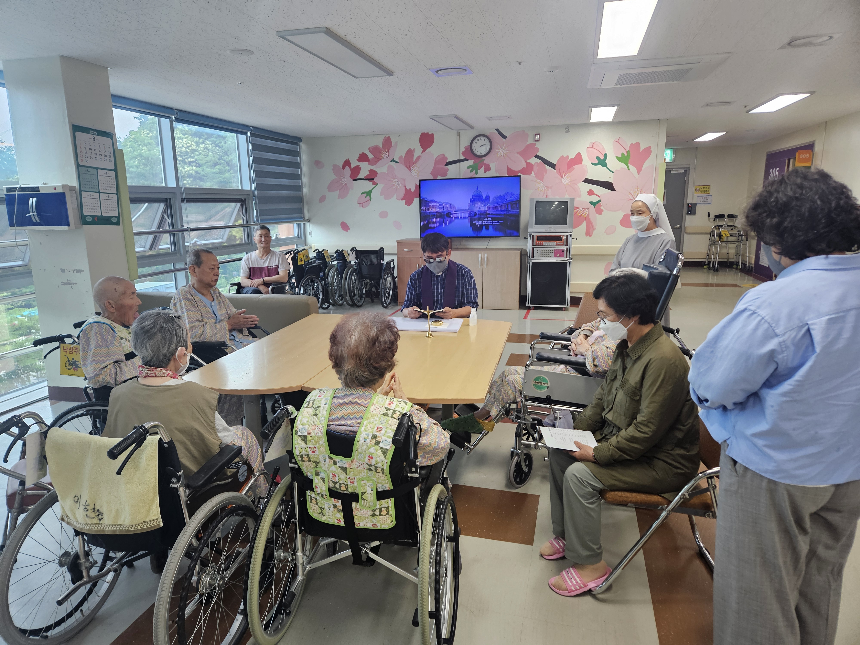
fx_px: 571
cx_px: 430
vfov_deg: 58.9
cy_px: 322
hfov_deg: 73.9
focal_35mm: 23
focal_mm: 5.4
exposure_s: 1/120
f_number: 1.8
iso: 160
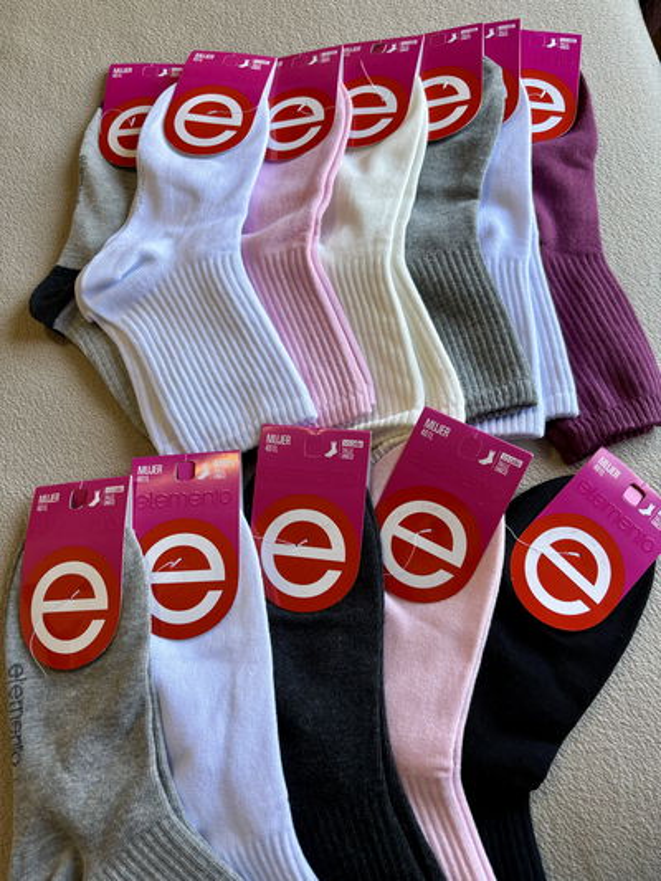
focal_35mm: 26
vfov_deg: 67.3
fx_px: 662
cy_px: 440
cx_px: 330
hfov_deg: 53.1
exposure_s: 1/100
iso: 80
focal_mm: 5.96
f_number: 1.6
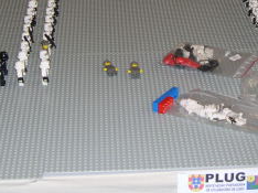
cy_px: 18
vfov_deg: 14.1
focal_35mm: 104
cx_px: 171
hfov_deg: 18.9
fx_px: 774
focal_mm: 8
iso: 100
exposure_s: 1/60
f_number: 2.8
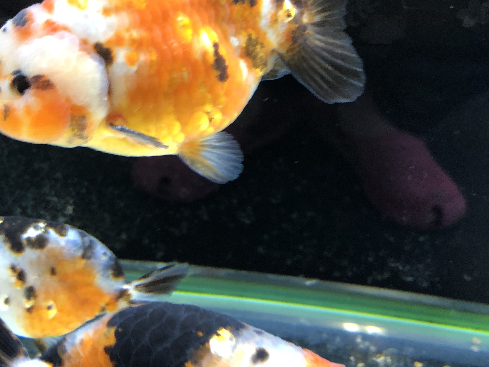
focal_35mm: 47
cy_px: 230
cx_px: 189
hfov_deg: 40.2
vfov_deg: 30.8
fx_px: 664
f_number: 1.8
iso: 40
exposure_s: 1/20
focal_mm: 3.99
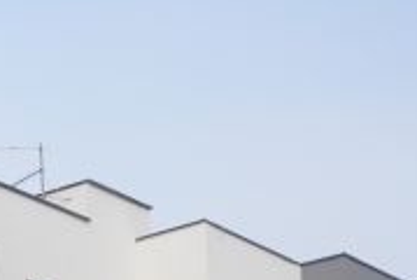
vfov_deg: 8.0
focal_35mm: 160
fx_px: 1856
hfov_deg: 11.2
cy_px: 659
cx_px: -499
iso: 100
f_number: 5
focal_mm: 28
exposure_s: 1/250
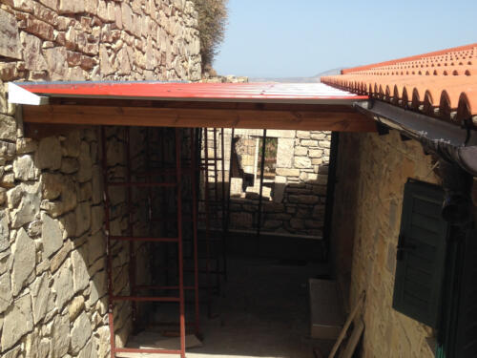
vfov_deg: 42.9
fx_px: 455
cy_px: 179
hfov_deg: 55.4
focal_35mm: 33
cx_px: 238
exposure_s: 1/1391
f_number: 2.4
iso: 50
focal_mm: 4.12
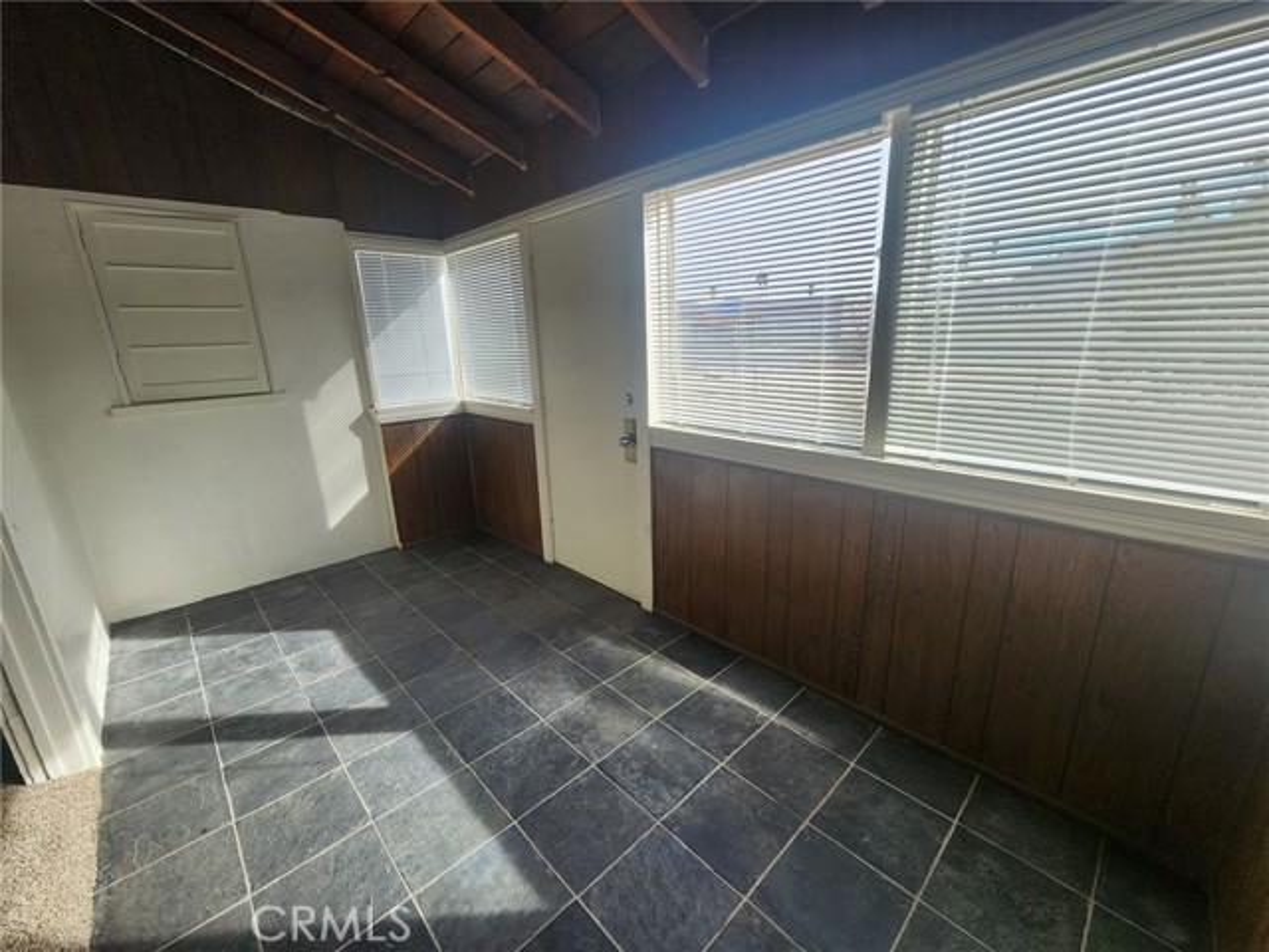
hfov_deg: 106.2
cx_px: 634
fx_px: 477
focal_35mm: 13
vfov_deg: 89.9
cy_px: 476
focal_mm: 2.2
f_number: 2.2
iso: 50
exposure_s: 1/275
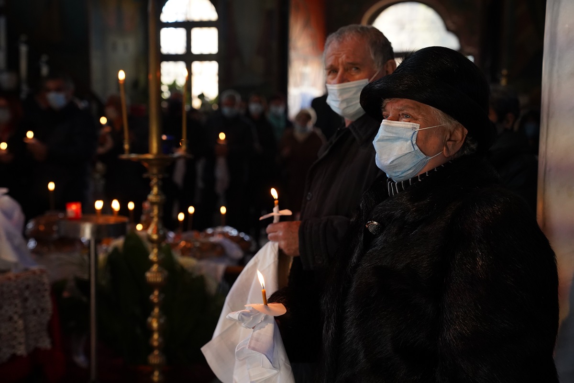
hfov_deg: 33.9
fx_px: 941
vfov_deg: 23.0
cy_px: 192
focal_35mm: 59
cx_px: 287
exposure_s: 1/500
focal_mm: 59
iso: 3200
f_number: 4
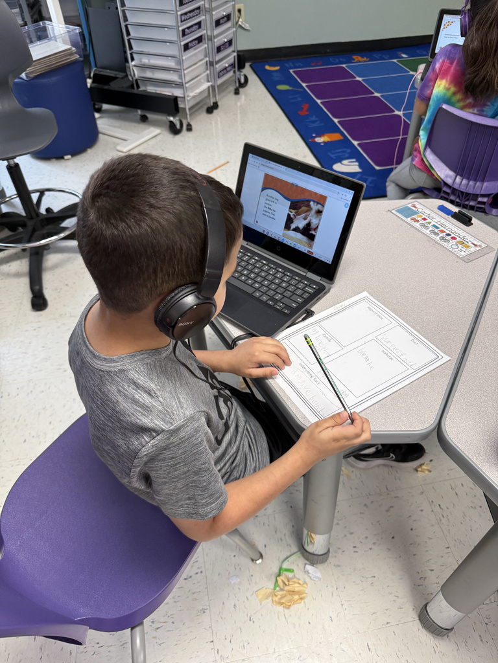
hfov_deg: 56.8
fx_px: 460
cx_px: 249
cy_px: 332
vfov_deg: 71.6
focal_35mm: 24
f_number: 1.78
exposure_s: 1/95
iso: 200
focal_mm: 6.76
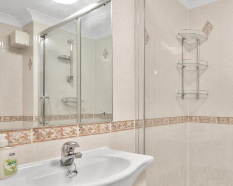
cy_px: 107
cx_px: 188
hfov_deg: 60.4
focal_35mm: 26
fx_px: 179
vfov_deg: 54.7
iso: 200
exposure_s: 1.6
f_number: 16
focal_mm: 14
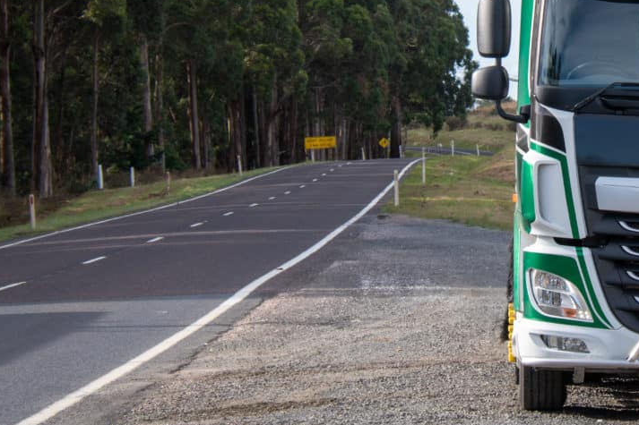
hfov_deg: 10.6
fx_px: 3442
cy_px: 97
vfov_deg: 7.1
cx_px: 521
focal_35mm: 194
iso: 200
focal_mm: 72
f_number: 8
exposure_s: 1/200
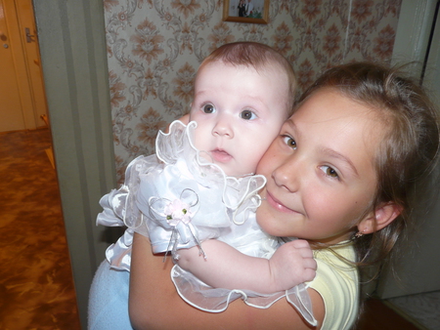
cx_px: 220
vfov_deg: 49.8
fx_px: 356
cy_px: 165
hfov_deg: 63.4
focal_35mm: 28
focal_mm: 4.6
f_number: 2.8
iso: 100
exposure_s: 1/30
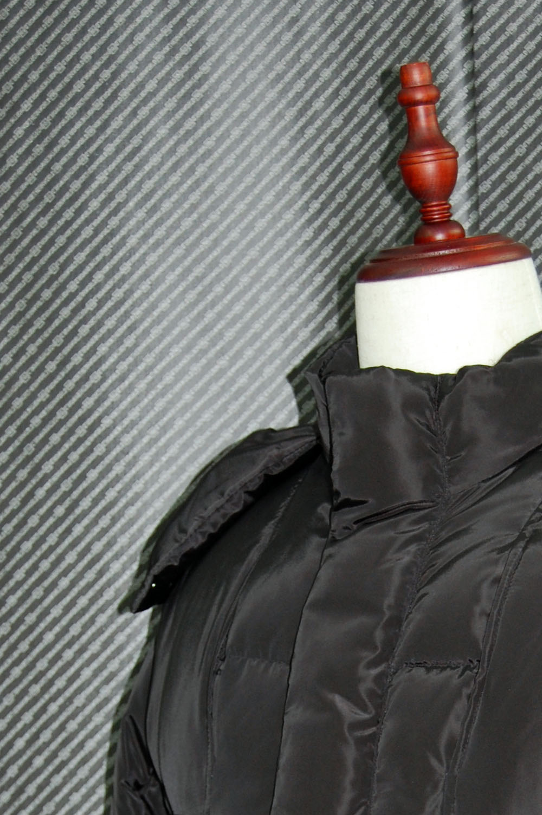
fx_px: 2308
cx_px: 447
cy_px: 794
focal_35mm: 102
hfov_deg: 13.3
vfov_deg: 19.5
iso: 400
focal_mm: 34
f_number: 4.5
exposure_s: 1/60
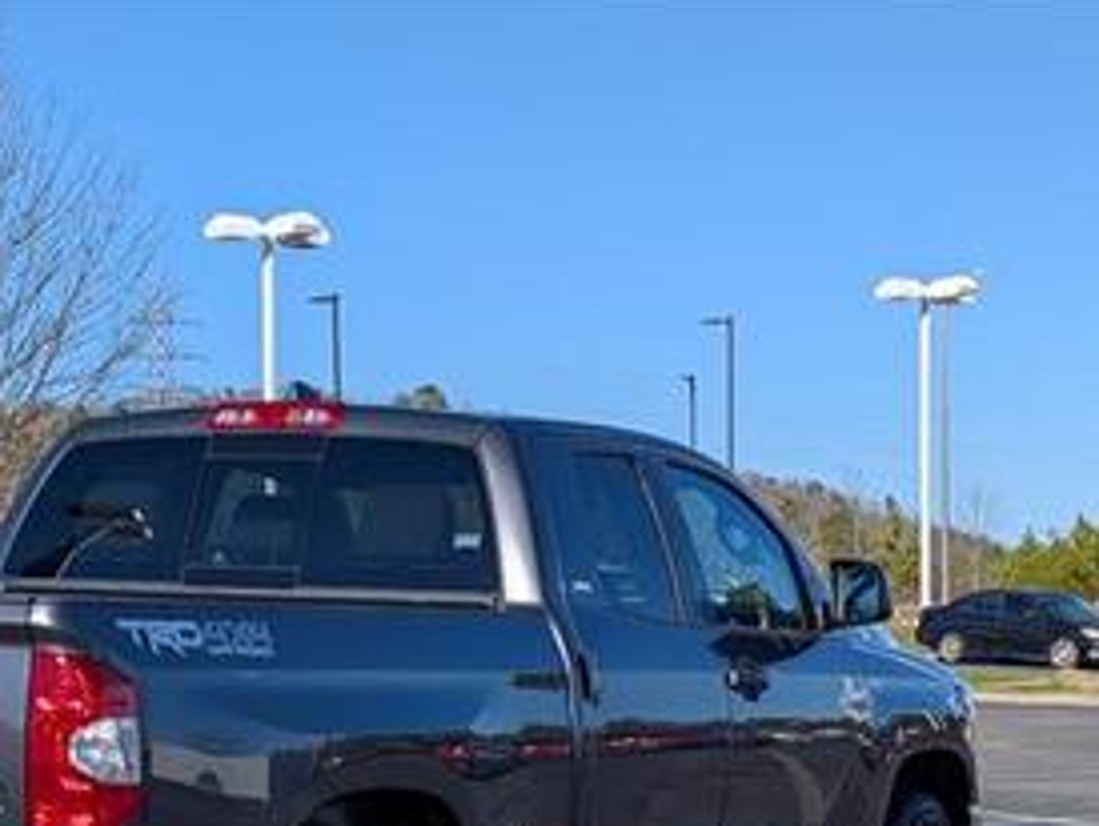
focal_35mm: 90
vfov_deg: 16.2
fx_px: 2860
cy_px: 746
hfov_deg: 21.5
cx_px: 233
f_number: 1.68
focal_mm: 6.9
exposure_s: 1/1429
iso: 20
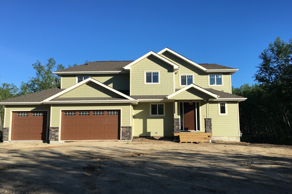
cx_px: 148
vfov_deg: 42.3
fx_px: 251
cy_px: 97
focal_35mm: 31
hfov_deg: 60.3
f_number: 2.2
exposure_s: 1/1326
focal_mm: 4.15
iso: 25
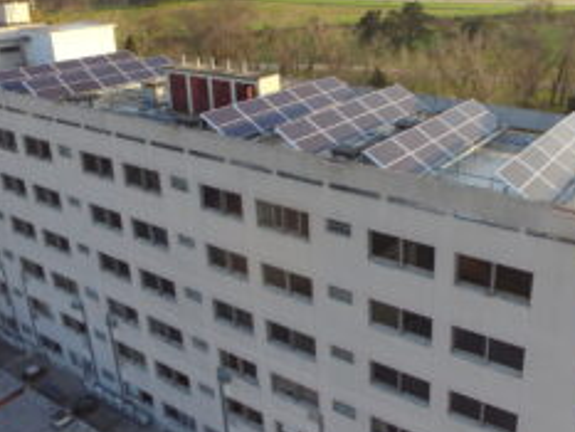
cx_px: 401
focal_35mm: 32
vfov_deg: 44.0
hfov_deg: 55.1
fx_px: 532
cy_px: 178
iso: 100
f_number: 2.8
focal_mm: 3.61
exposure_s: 1/210
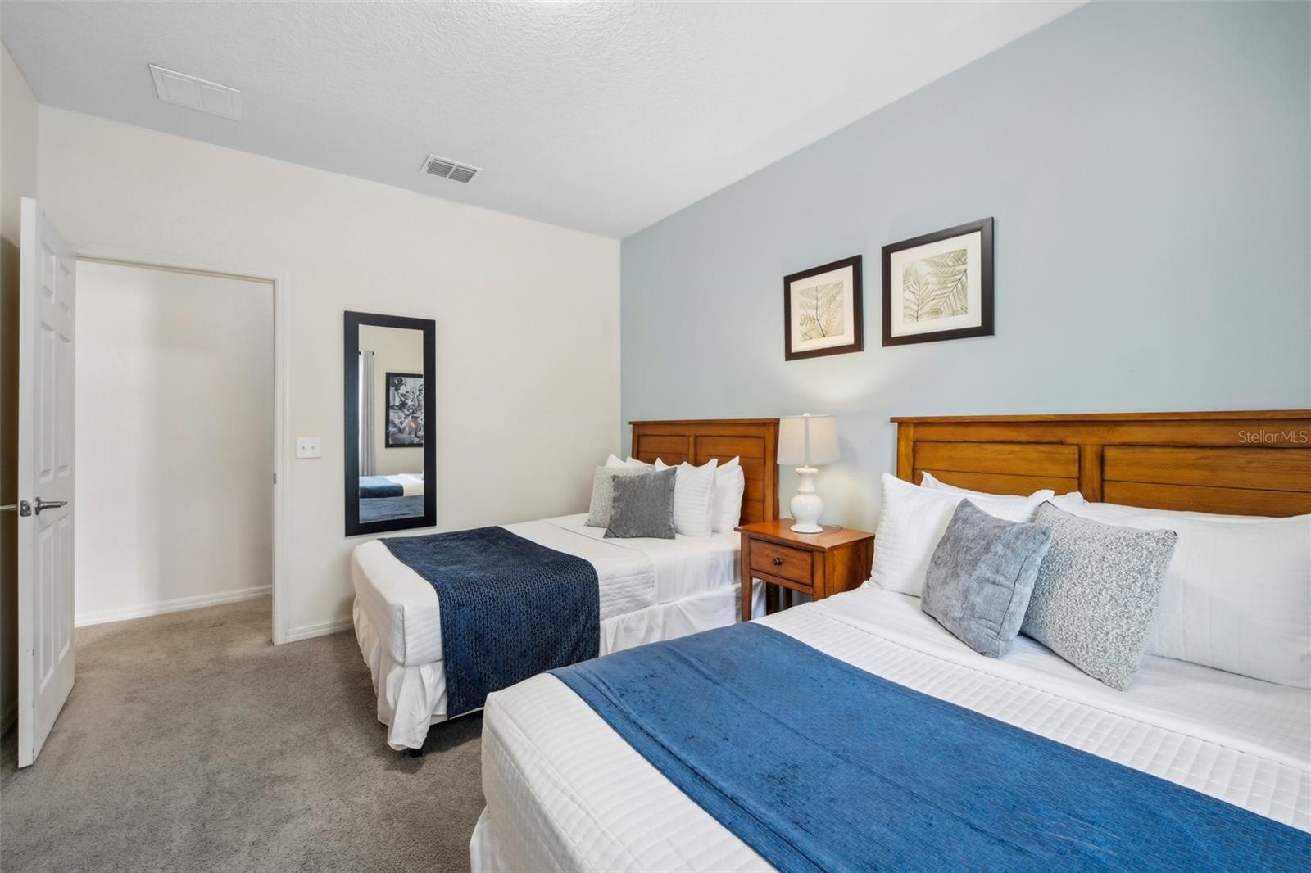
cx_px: 656
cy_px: 436
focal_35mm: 14
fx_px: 510
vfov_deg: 81.2
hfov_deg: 104.3
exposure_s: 1/8
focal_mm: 14
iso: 400
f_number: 8
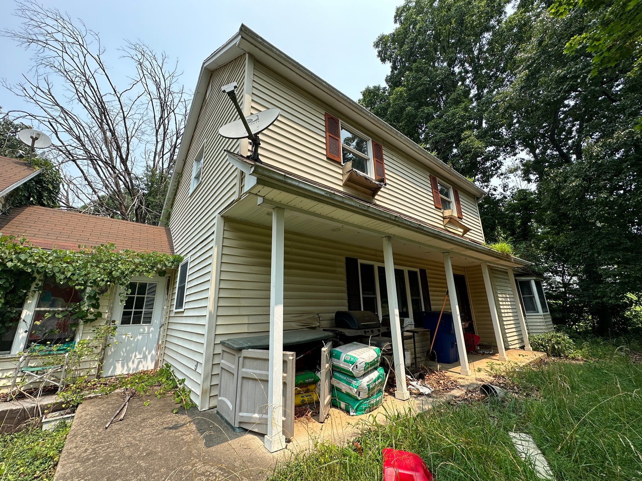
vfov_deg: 85.7
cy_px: 240
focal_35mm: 14
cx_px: 321
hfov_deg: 102.1
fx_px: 260
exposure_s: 1/739
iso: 40
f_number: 2.2
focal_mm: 2.22
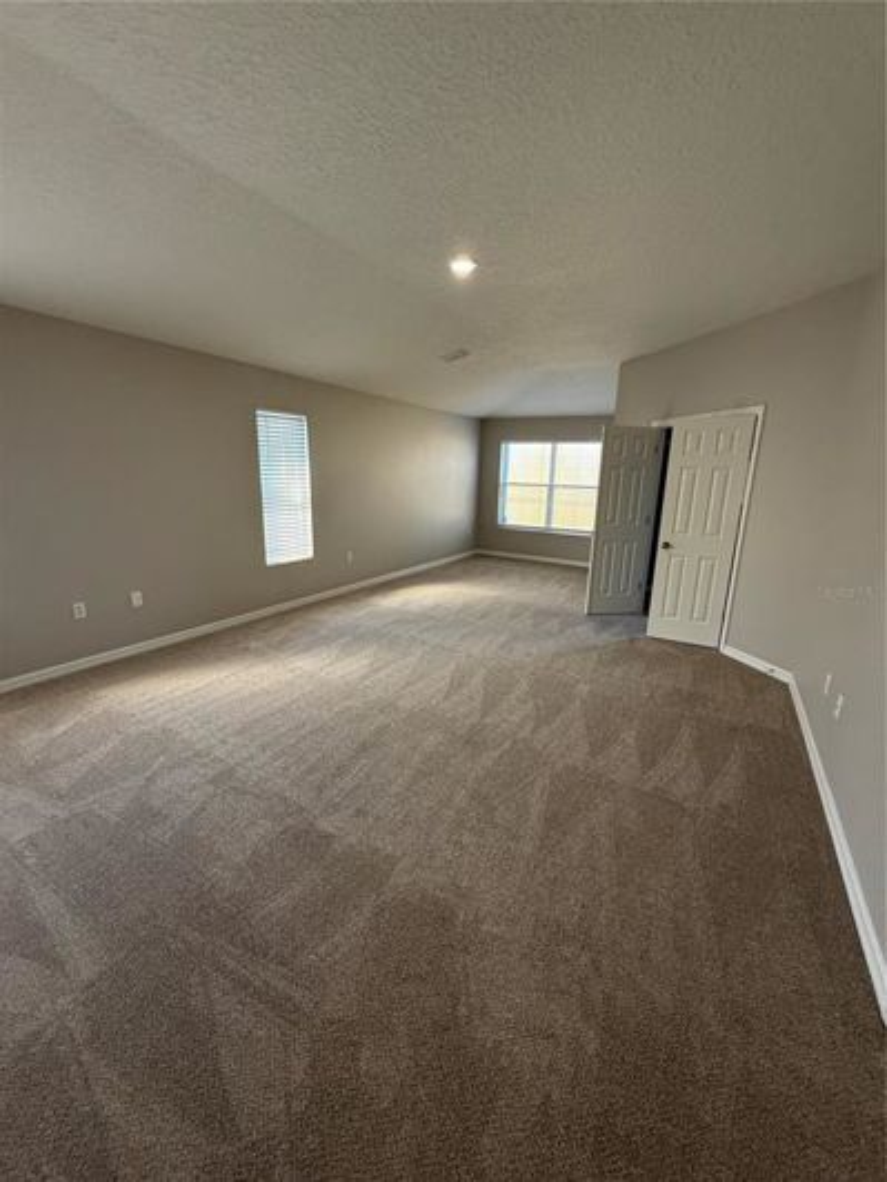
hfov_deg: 85.7
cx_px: 444
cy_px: 591
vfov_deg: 102.1
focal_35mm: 14
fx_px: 478
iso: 160
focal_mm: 2.22
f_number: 2.2
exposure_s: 1/99
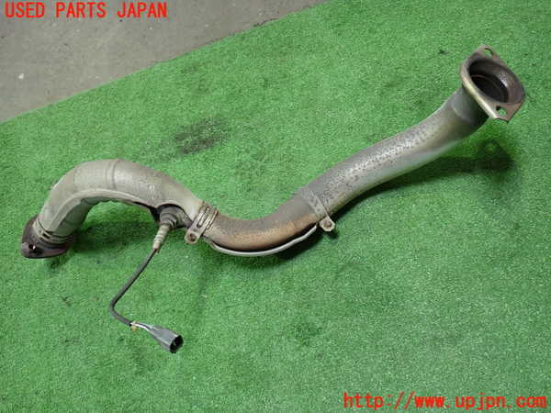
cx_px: 276
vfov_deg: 46.8
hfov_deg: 60.0
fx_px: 478
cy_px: 206
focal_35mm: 30
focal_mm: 5.4
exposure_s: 1/30
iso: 320
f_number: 2.3
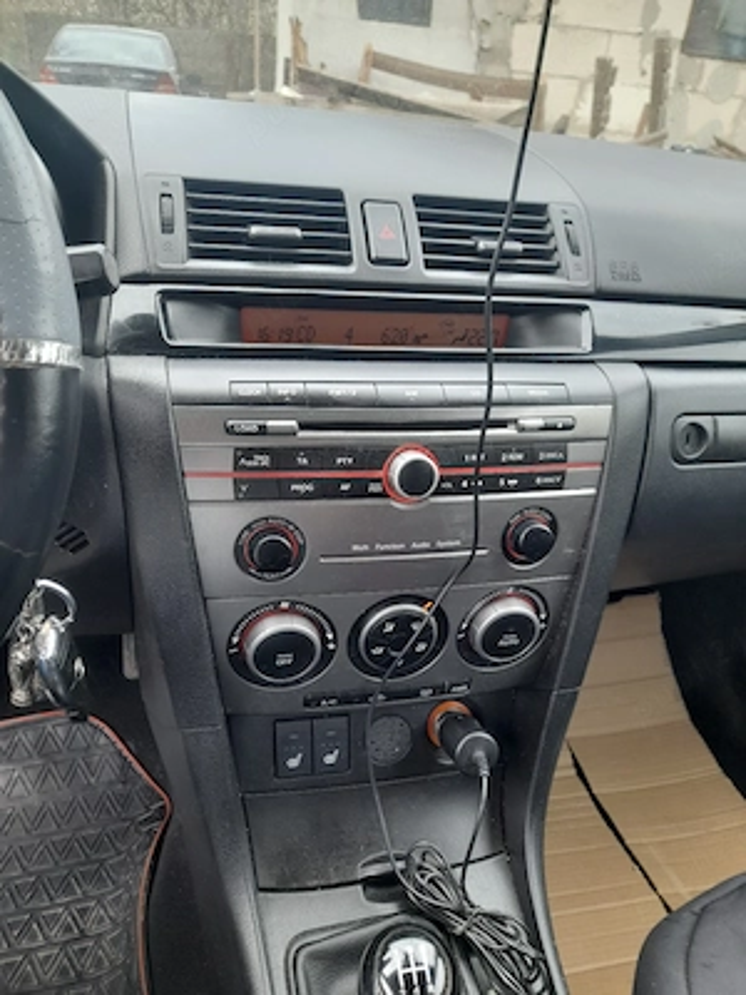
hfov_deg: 54.9
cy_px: 498
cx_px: 373
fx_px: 718
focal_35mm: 25
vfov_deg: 69.4
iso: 40
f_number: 2
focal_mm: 4.6
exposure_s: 1/50
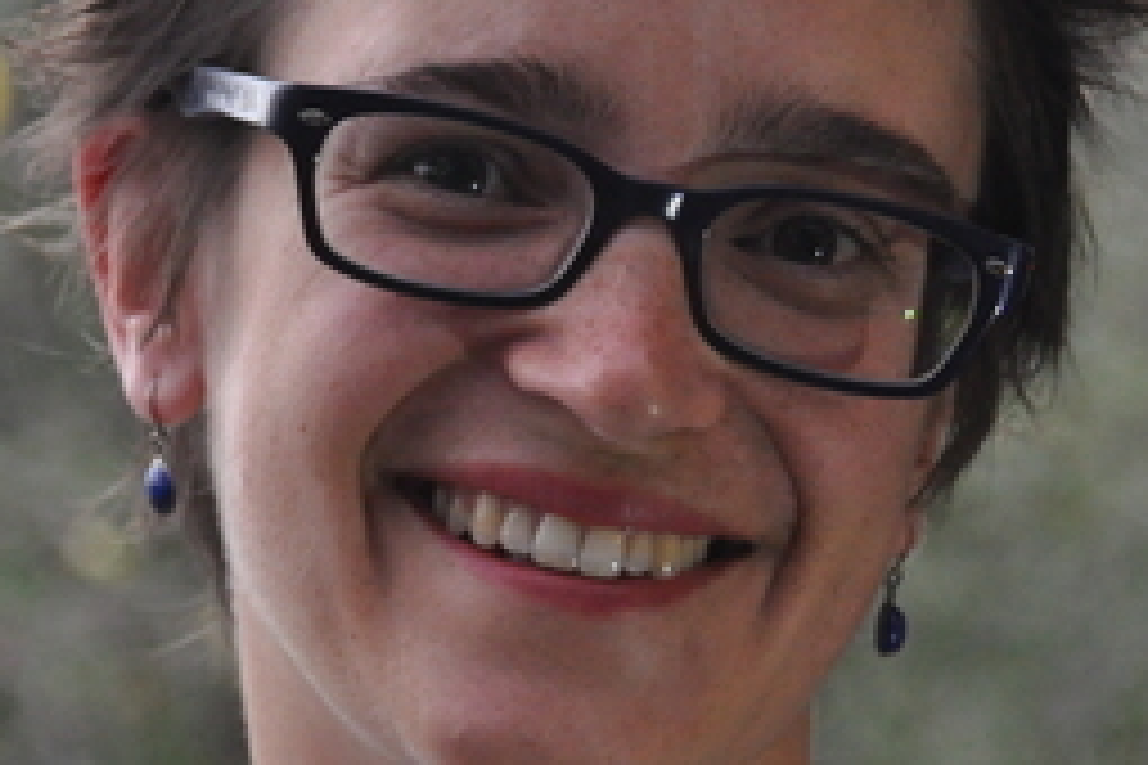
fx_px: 13105
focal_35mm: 411
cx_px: 297
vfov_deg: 3.3
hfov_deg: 5.0
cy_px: 241
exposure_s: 1/30
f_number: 5.6
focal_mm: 100
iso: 1400
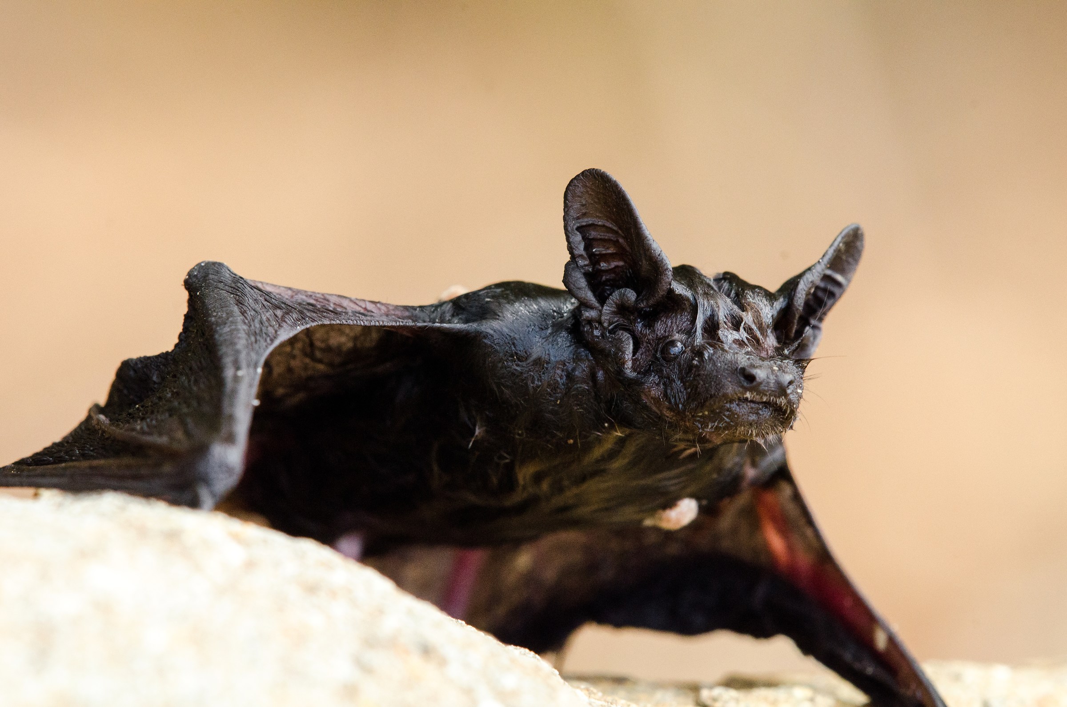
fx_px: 7987
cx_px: 534
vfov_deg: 5.1
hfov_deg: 7.6
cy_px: 354
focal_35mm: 270
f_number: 13
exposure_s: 1/250
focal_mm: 180
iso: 1250
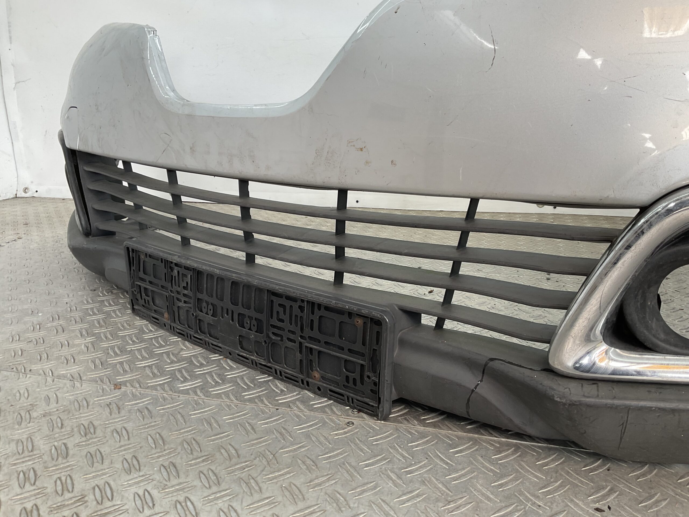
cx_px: 344
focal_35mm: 29
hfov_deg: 61.7
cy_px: 258
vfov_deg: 48.2
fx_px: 577
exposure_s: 1/111
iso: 16
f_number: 1.8
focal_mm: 3
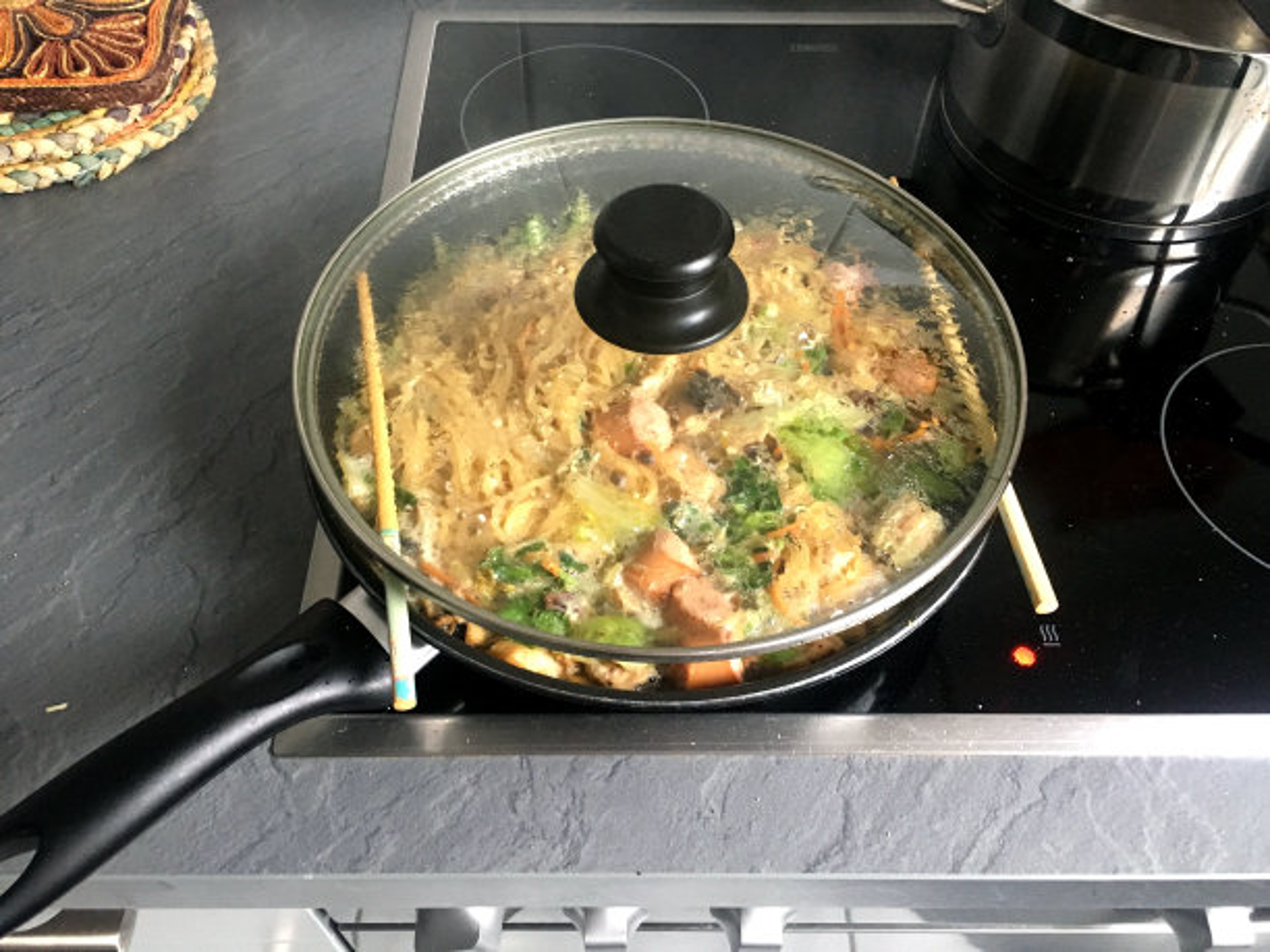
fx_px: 1064
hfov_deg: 61.7
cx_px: 635
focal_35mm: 29
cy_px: 476
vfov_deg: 48.2
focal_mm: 4.15
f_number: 2.2
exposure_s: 1/20
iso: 200
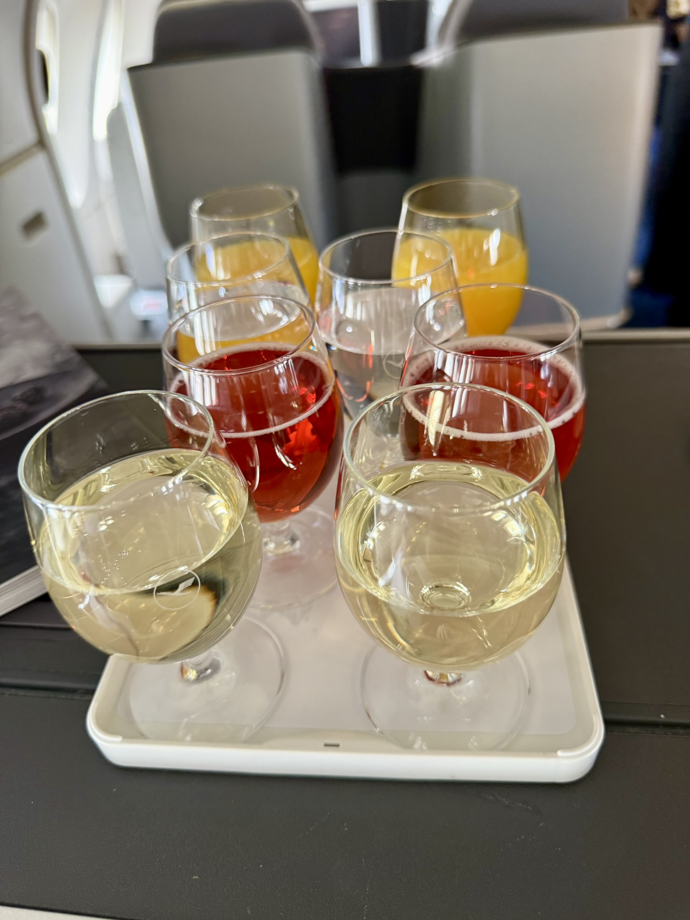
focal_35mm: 24
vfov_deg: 71.6
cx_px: 345
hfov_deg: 56.8
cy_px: 460
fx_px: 638
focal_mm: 6.76
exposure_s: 1/66
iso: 200
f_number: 1.78
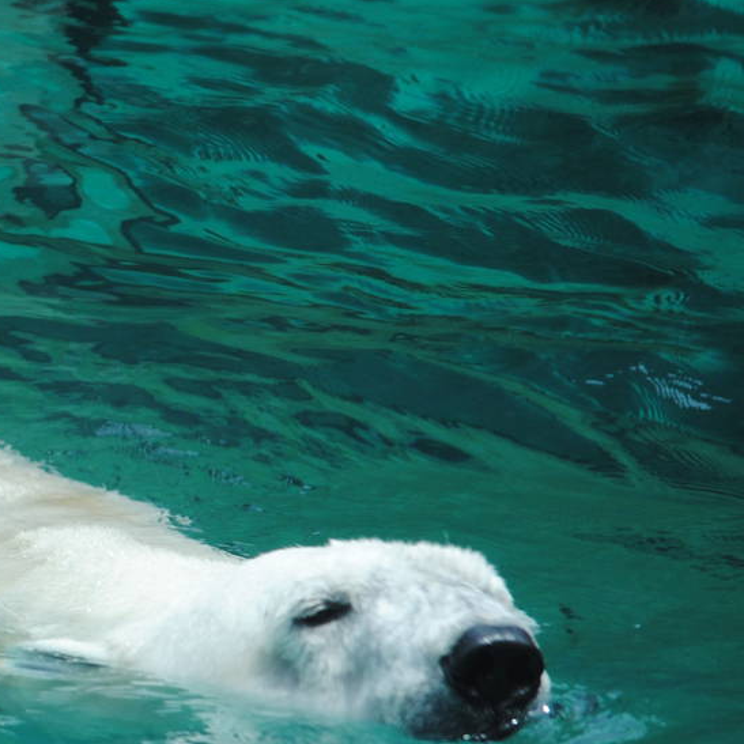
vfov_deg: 2.8
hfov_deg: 2.8
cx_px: -170
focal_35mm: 635
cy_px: 515
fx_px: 15441
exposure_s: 1/800
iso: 200
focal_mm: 170
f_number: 5
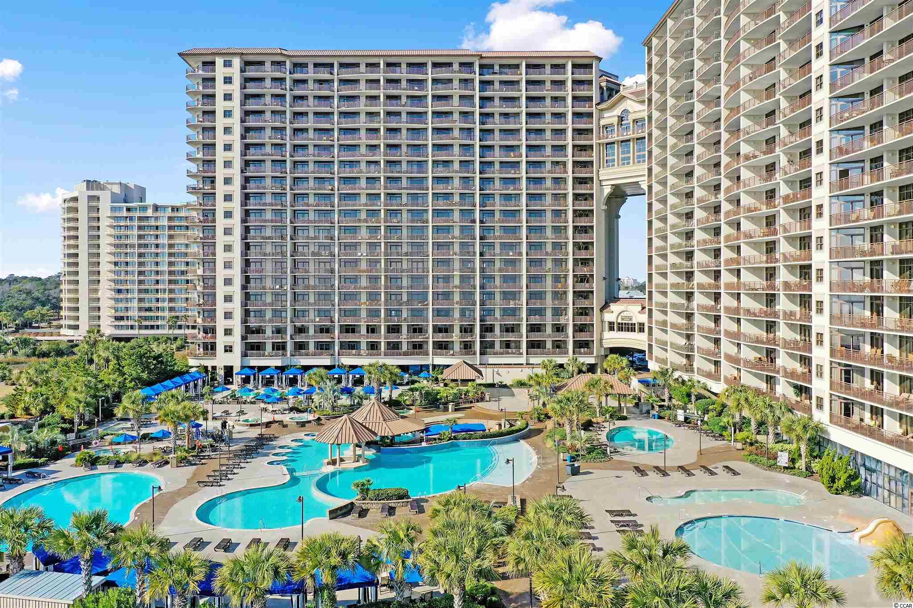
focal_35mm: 28
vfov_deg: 46.4
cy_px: 304
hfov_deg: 65.5
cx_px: 456
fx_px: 710
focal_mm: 10.26
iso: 100
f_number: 4.5
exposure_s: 1/800
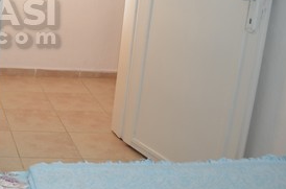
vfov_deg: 19.0
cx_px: -73
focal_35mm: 70
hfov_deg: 25.4
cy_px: 20
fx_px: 555
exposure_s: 1/60
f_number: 3.5
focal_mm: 18
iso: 400
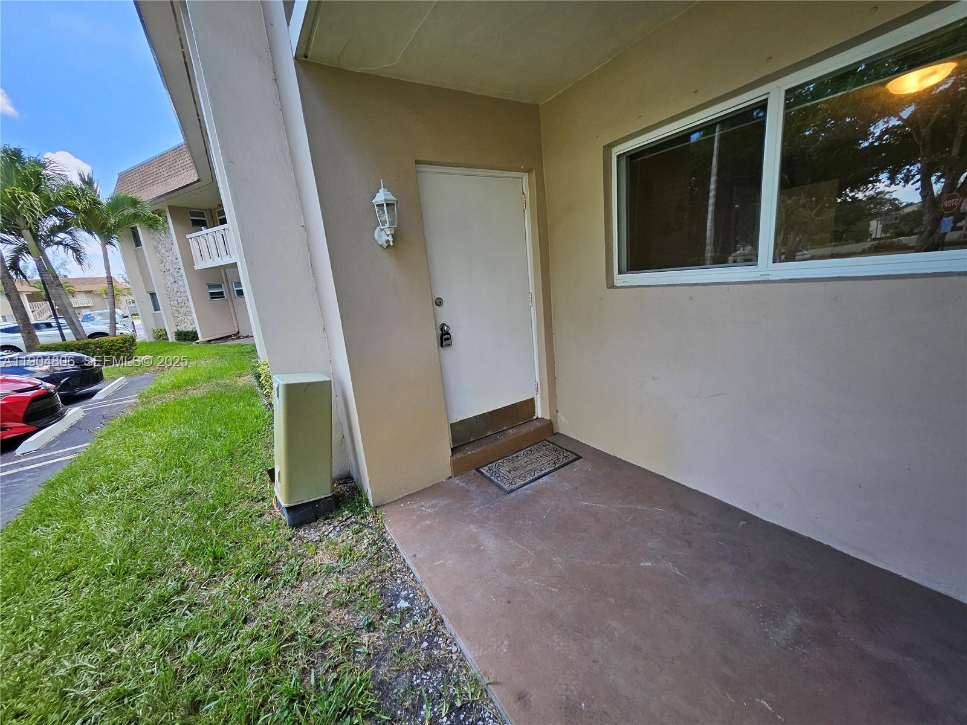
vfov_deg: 89.9
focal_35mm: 13
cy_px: 362
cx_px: 484
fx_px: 363
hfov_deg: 106.2
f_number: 2.2
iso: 32
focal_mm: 1.74
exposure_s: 1/120
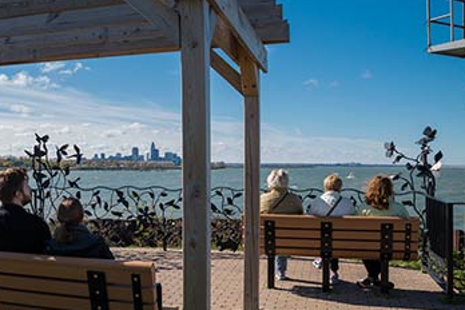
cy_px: 168
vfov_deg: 33.4
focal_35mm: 40
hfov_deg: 45.9
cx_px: 91
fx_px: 517
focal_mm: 24
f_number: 16
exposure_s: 1/500
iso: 400
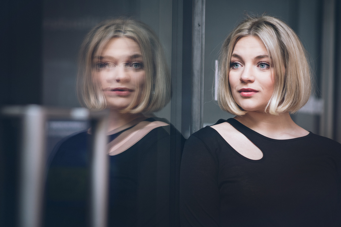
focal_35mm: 85
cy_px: 114
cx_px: 170
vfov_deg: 16.1
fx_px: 805
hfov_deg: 23.9
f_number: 2.8
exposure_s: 1/100
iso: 400
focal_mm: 85
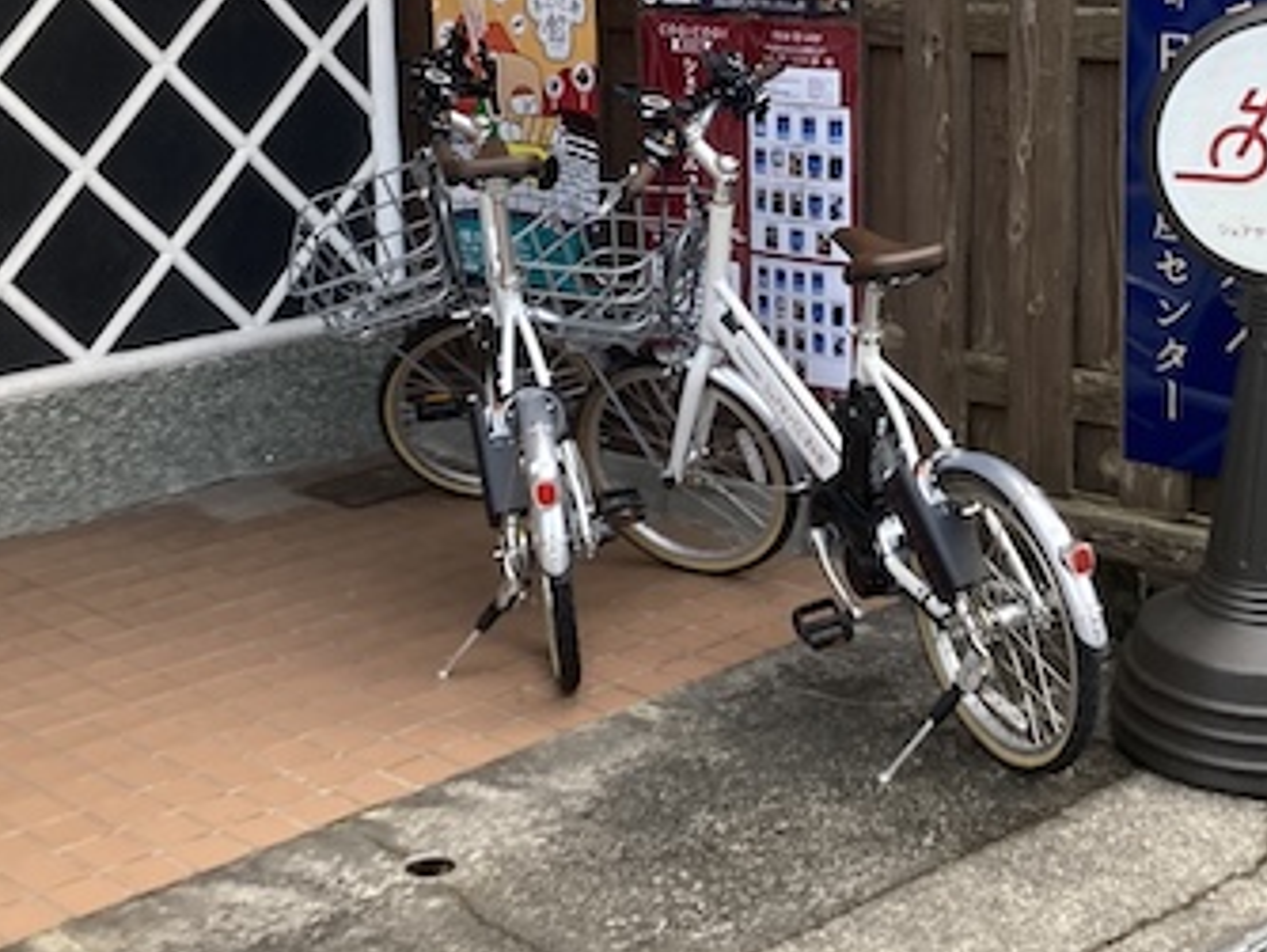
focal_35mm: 67
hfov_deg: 28.8
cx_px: 819
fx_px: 2454
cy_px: 159
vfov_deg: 21.6
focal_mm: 3.99
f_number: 1.8
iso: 80
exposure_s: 1/97
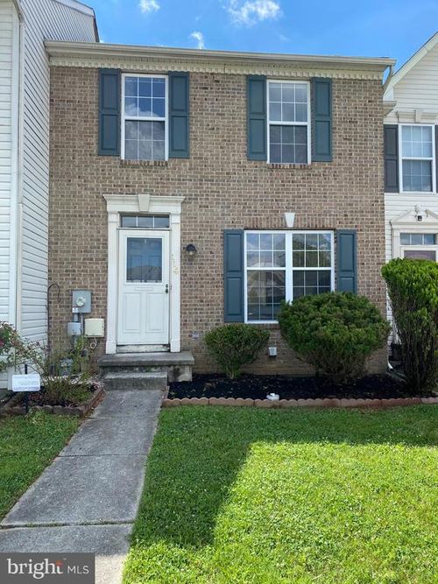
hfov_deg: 53.0
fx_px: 439
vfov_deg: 67.3
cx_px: 219
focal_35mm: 26
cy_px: 292
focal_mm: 4.25
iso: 32
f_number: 1.8
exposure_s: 1/1053
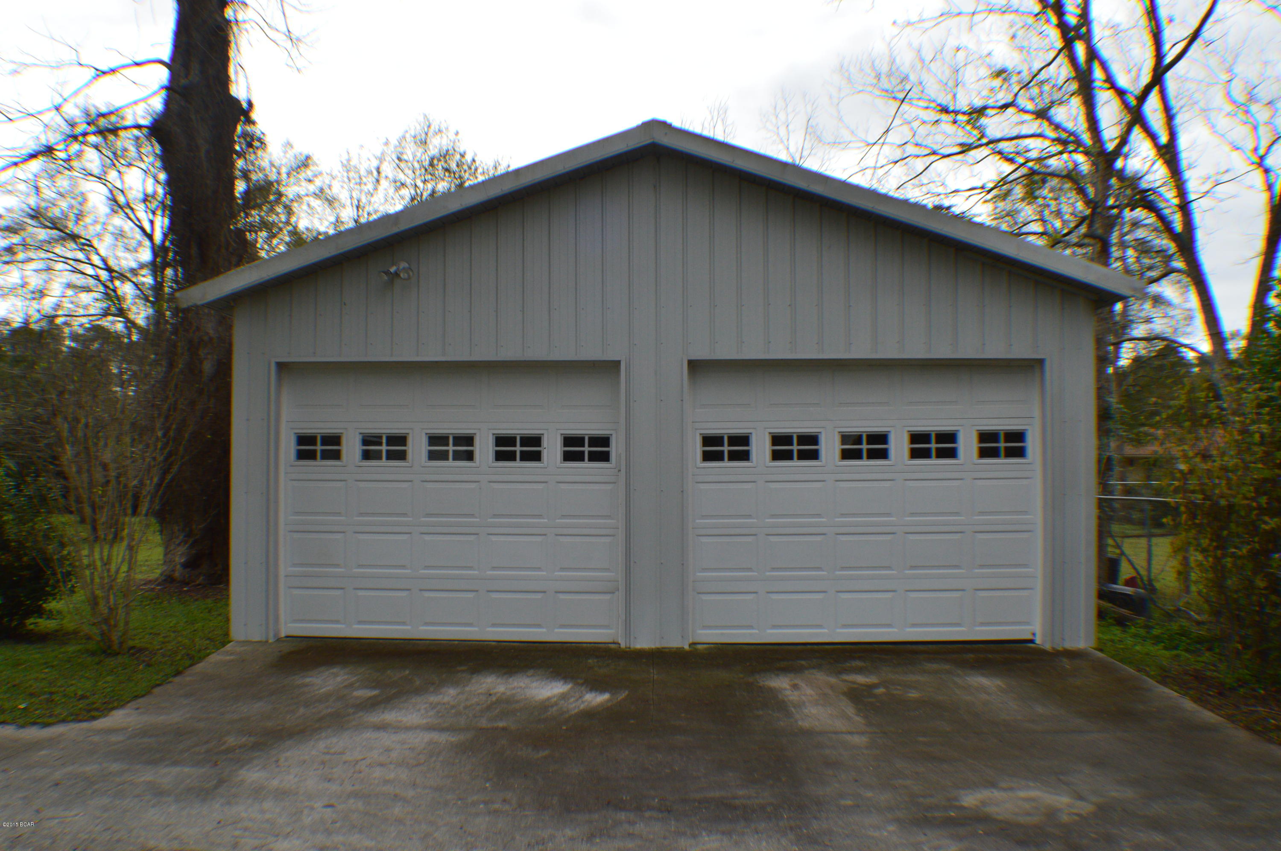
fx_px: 1493
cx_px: 640
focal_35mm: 42
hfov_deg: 46.4
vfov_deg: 31.8
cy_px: 426
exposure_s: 1/250
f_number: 10
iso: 400
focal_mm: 28
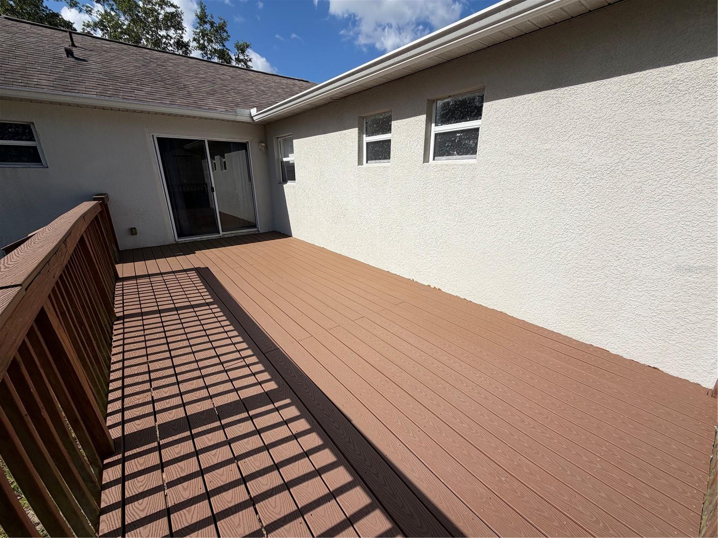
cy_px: 269
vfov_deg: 85.7
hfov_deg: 102.1
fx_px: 290
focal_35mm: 14
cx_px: 359
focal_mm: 2.22
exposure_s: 1/1534
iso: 20
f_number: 2.2
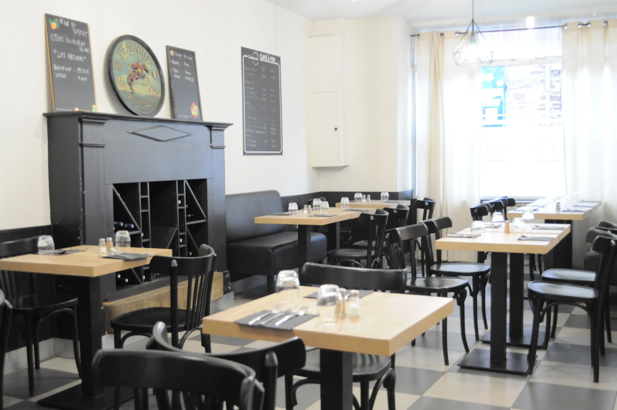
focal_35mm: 42
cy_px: 205
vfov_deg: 31.8
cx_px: 308
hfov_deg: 46.4
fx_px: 719
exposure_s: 1/15
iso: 1600
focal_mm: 28
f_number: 4.5
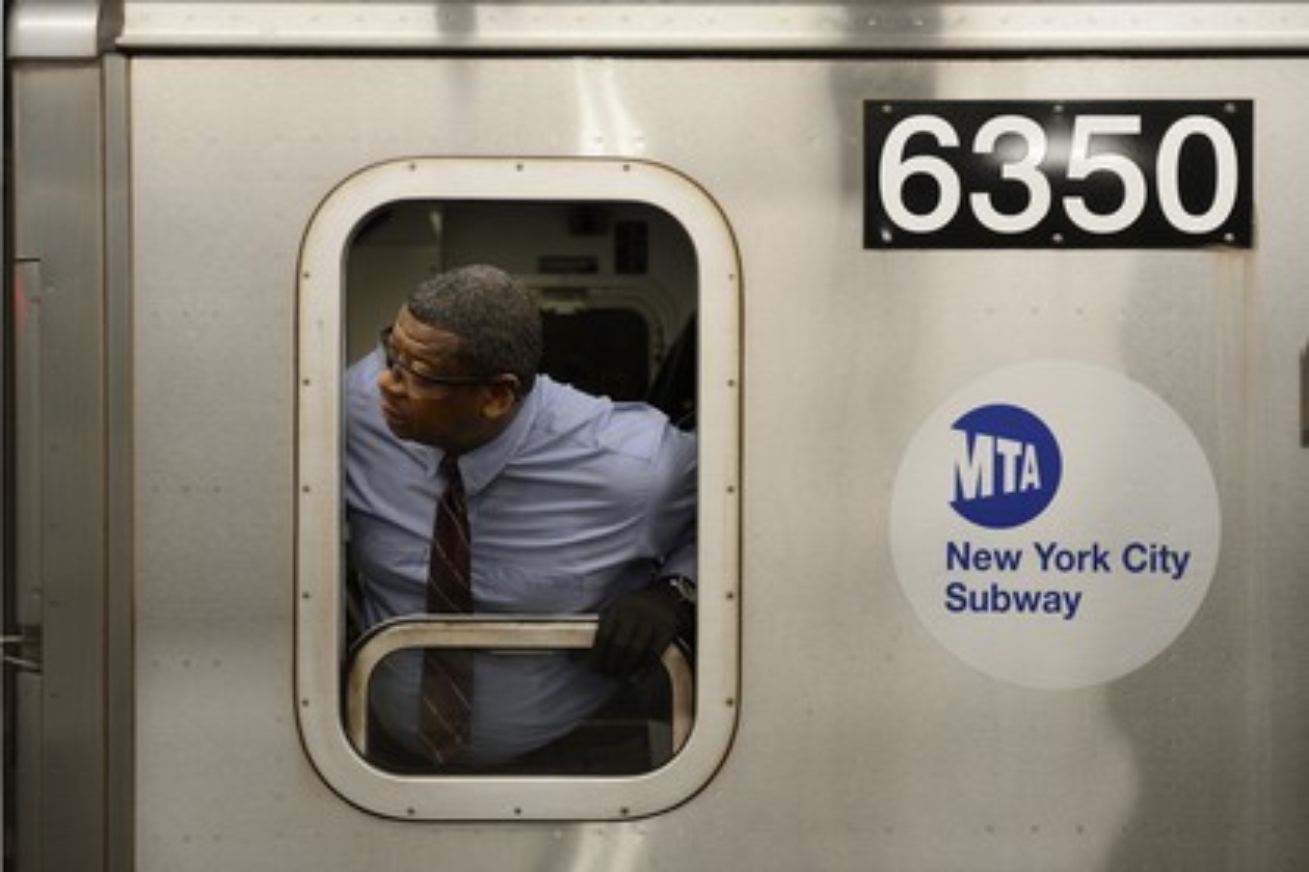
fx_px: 2181
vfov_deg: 22.6
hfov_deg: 33.4
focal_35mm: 60
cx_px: 654
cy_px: 436
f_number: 2.8
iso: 1600
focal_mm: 60
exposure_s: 1/250
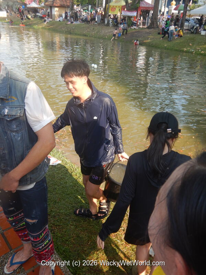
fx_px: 230
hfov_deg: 48.2
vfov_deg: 61.7
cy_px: 138
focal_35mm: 29
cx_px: 103
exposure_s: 1/400
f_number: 2.8
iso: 125
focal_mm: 5.1
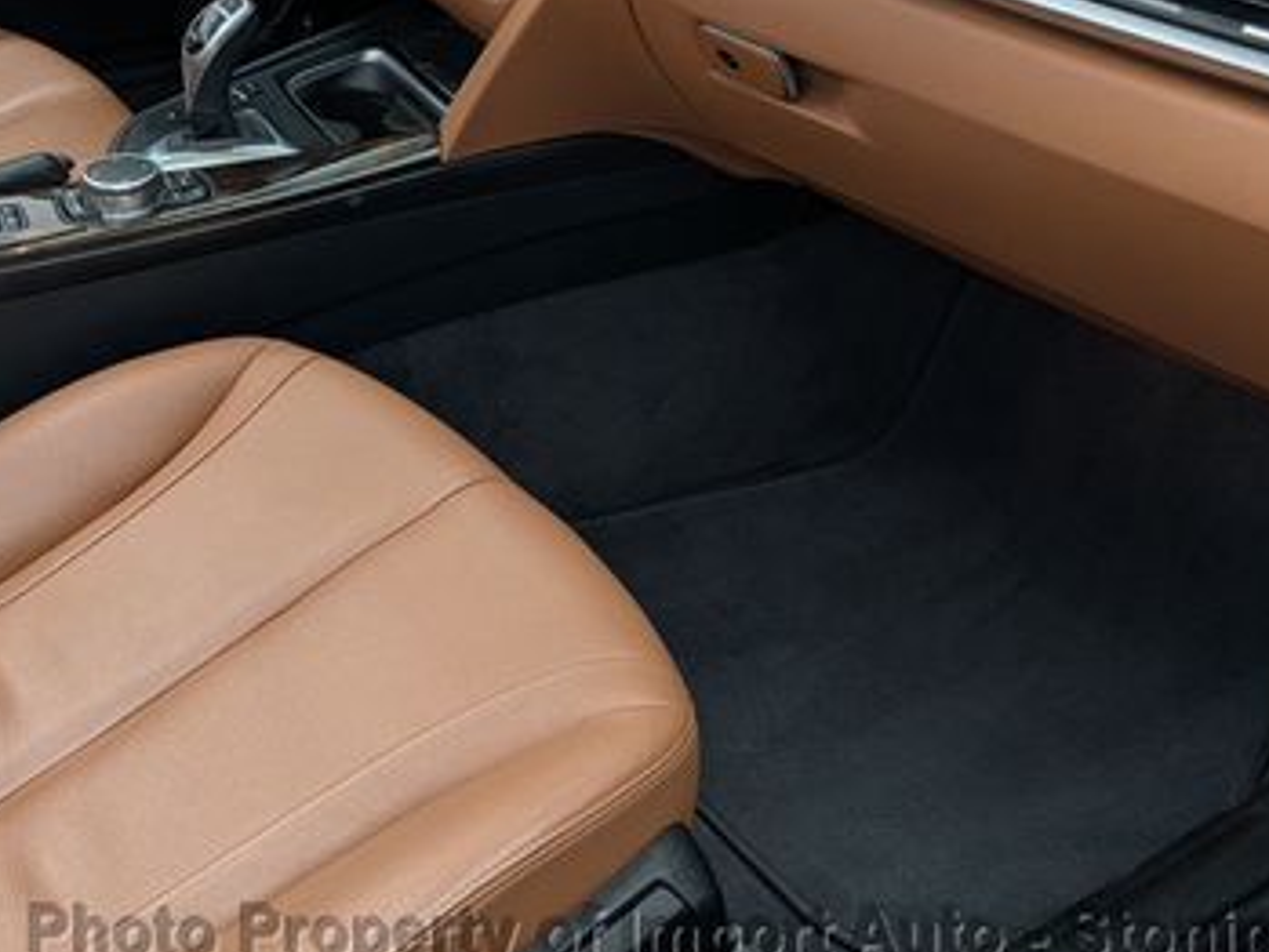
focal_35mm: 44
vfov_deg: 31.7
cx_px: 378
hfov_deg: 42.1
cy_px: 138
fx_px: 1614
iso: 36
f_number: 1.68
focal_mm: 6.9
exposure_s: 1/120
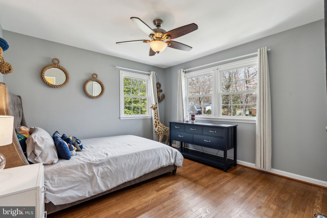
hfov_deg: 96.7
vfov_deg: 73.7
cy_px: 109
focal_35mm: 16
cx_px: 164
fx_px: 145
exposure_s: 1/15
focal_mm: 16
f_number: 8
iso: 200
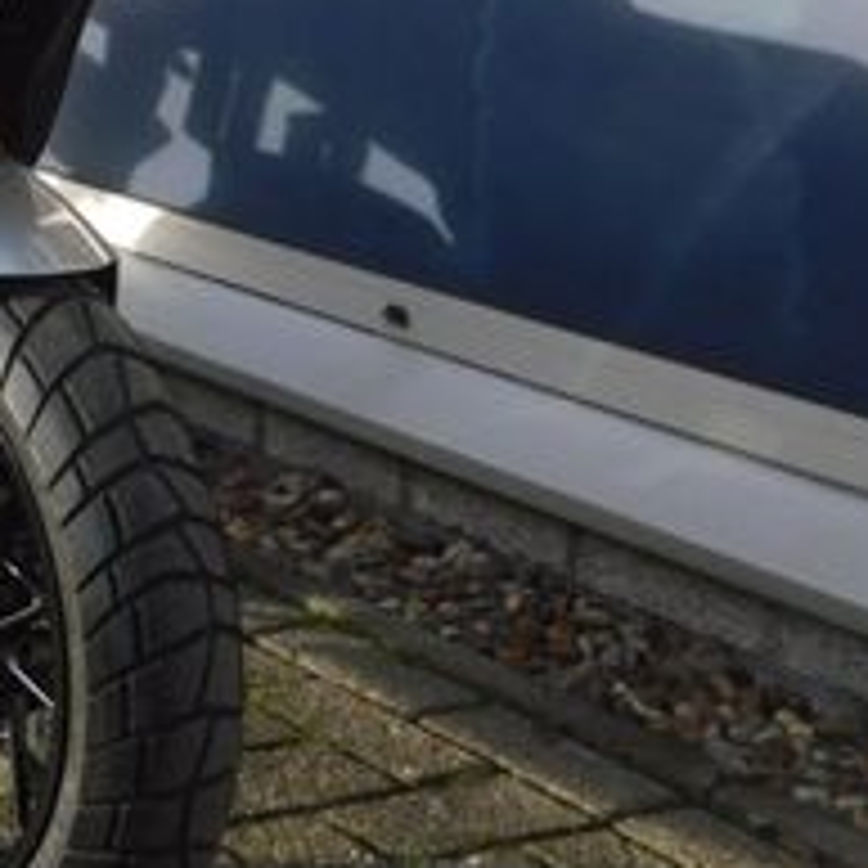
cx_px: -513
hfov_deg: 17.3
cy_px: -54
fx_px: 2496
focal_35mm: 88
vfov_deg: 19.0
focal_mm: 5.3
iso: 125
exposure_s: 1/500
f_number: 3.2
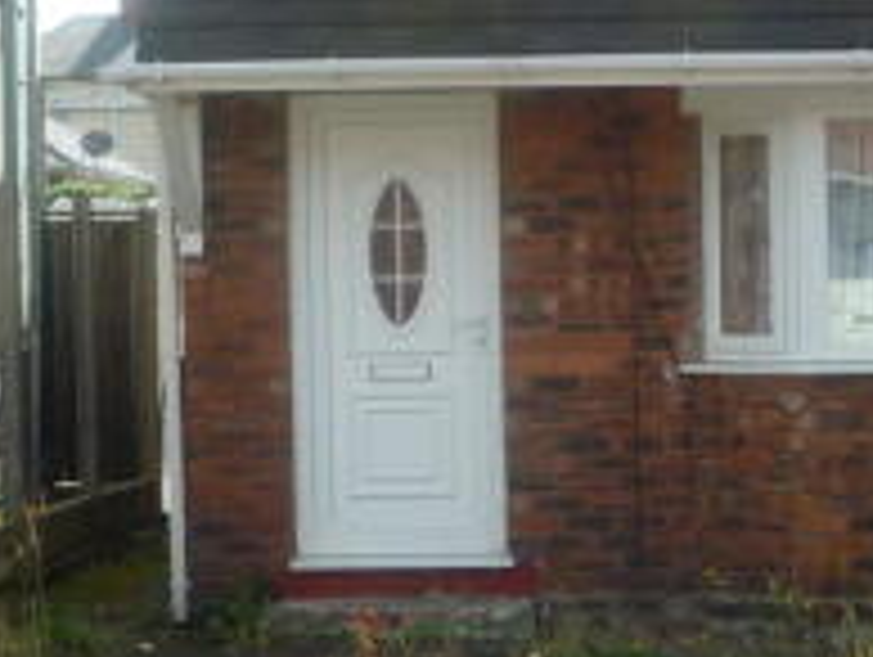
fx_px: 2954
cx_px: 646
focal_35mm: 117
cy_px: 326
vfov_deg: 12.7
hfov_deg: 16.7
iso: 80
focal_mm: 6.4
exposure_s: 1/640
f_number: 3
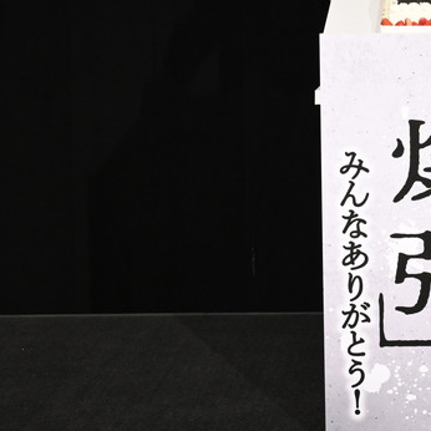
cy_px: 64
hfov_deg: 15.7
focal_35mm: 108
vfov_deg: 16.0
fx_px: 1521
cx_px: 455
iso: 3200
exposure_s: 1/160
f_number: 6.3
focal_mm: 44
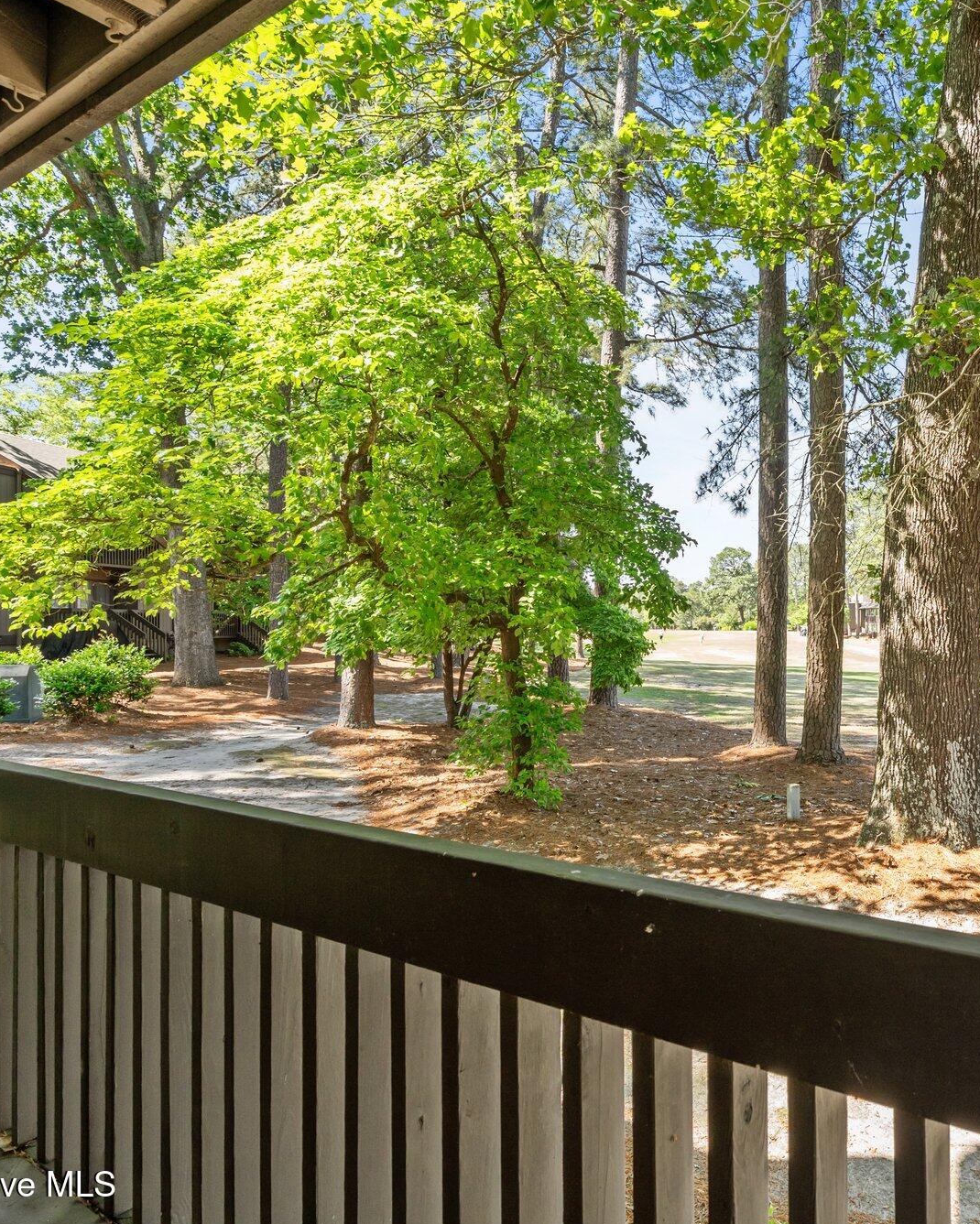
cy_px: 617
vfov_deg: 72.6
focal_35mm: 23
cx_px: 787
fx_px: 834
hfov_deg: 56.4
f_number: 8
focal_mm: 16
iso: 500
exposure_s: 1/100
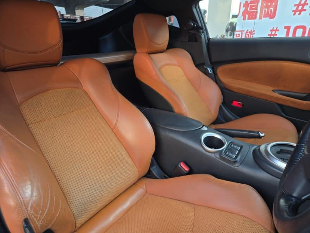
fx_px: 206
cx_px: 155
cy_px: 116
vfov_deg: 58.9
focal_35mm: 23
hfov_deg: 73.9
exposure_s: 1/180
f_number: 1.8
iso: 64
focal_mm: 5.4
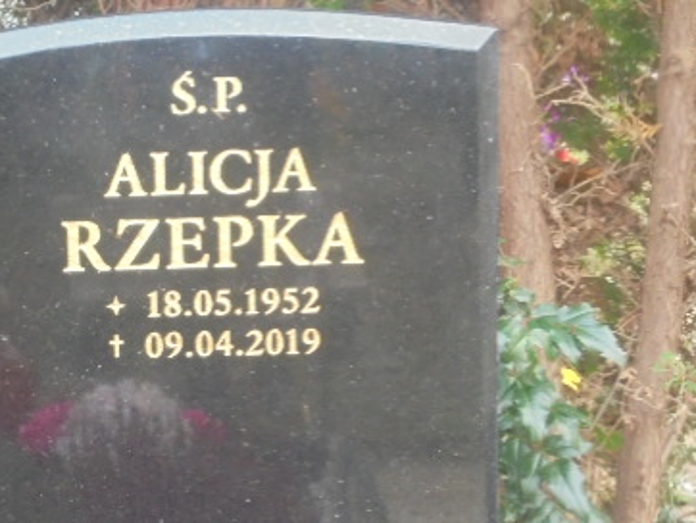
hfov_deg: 17.2
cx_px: 88
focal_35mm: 113
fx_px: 2274
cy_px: 338
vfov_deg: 13.1
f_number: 5.6
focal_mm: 11.5
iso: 400
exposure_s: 1/13
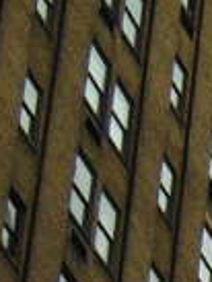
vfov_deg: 5.5
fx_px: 2862
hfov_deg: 4.1
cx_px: 617
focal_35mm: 351
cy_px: 566
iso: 80
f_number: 3.6
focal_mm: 10.8
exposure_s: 1/320
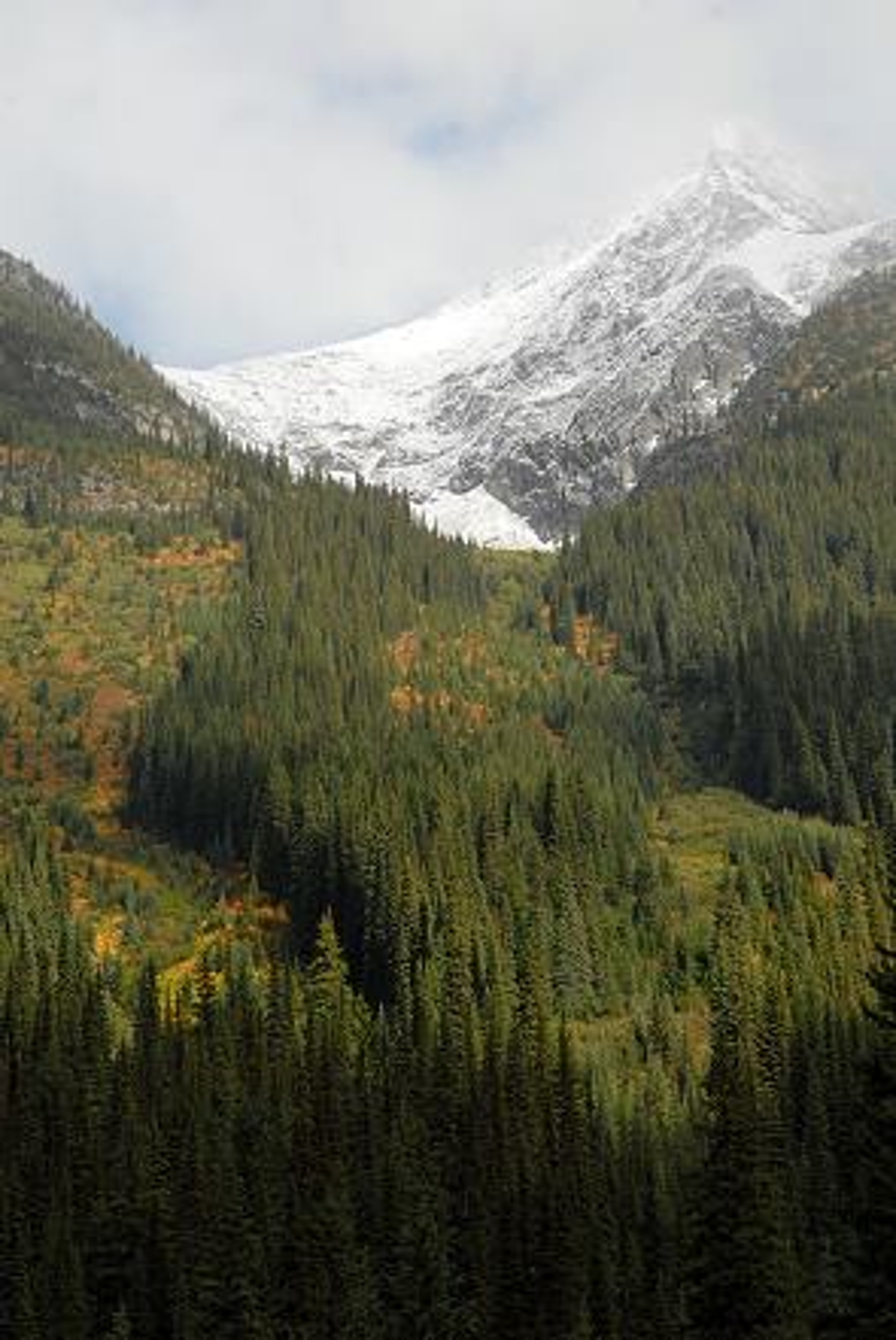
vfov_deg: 21.9
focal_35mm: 93
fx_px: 3464
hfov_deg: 14.7
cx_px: 448
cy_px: 670
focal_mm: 62
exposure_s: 1/250
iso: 250
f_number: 13
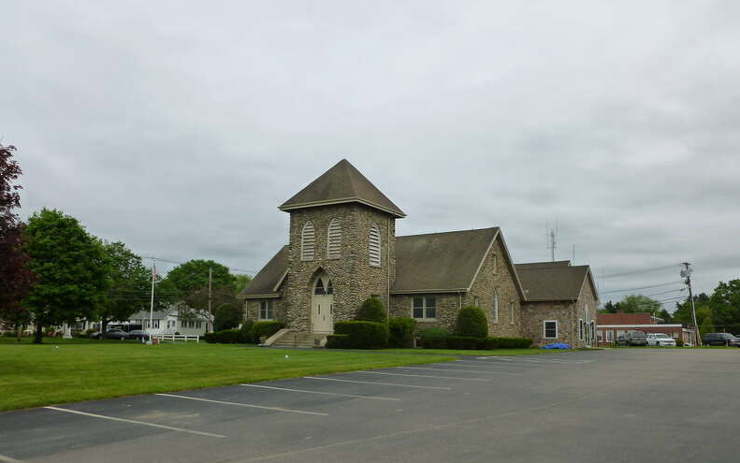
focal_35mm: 30
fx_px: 605
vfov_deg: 41.8
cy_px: 262
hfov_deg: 62.9
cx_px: 373
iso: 160
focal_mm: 5
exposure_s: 1/640
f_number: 3.3
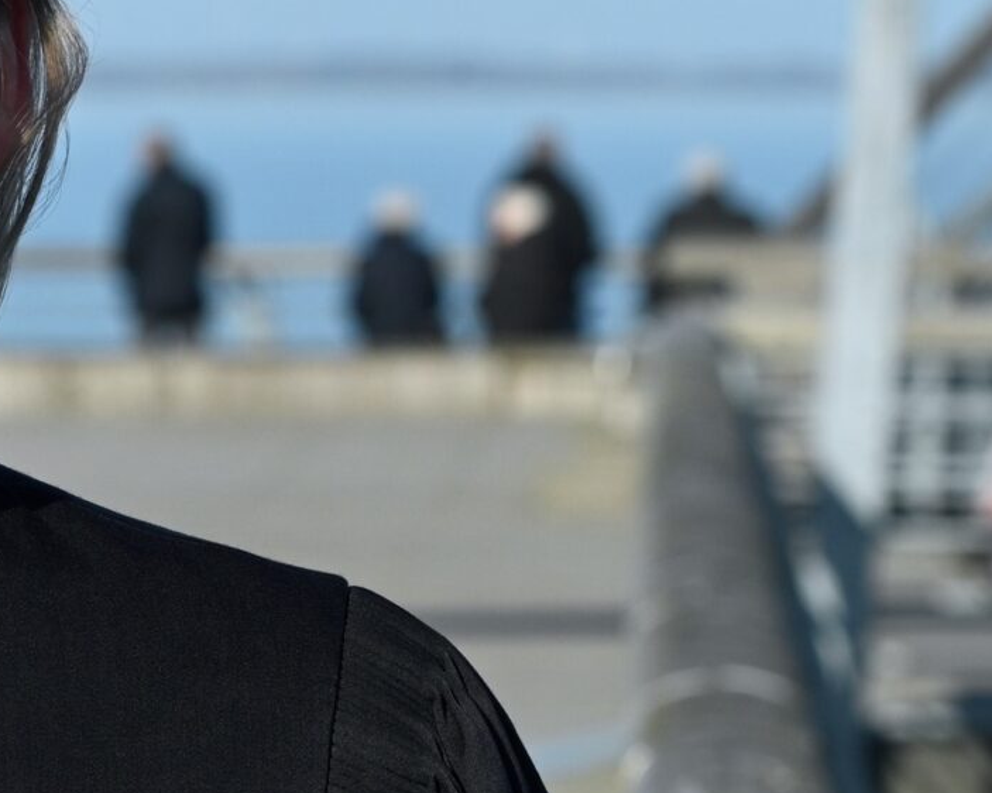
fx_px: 11036
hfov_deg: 5.1
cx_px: -584
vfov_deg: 4.1
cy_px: 255
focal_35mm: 376
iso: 400
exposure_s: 1/1000
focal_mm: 110
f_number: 10
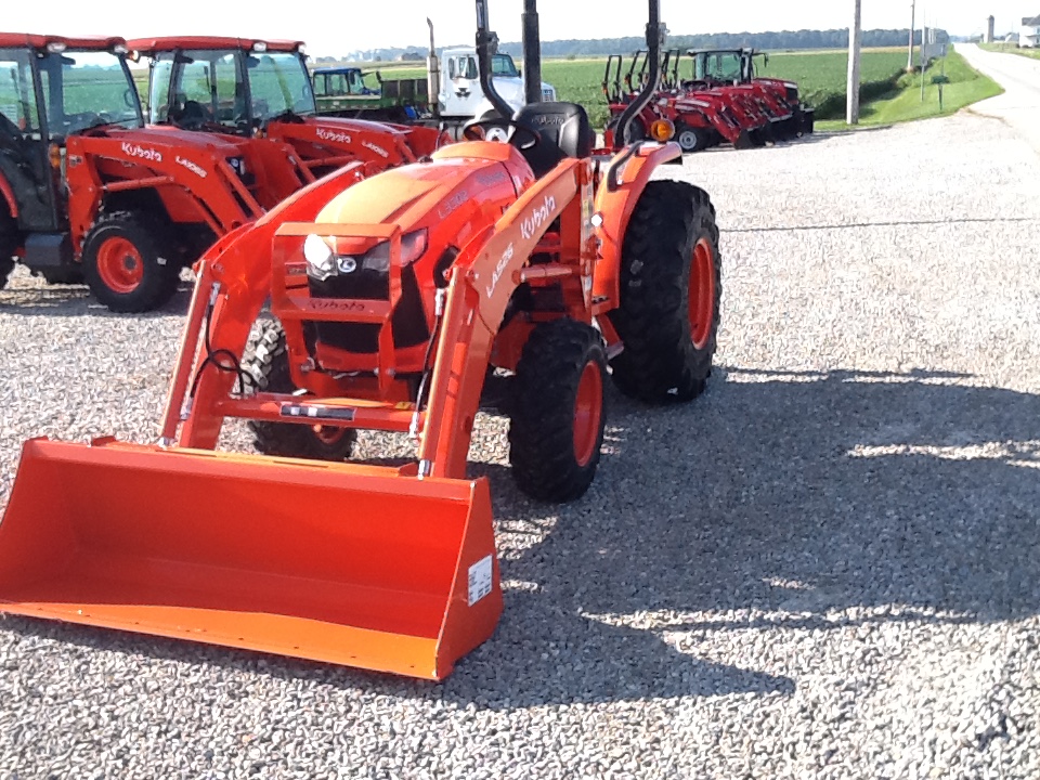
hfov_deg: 42.9
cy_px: 390
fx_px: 1322
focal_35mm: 44
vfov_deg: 32.9
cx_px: 520
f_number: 2.4
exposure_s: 1/514
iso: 40
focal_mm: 2.03
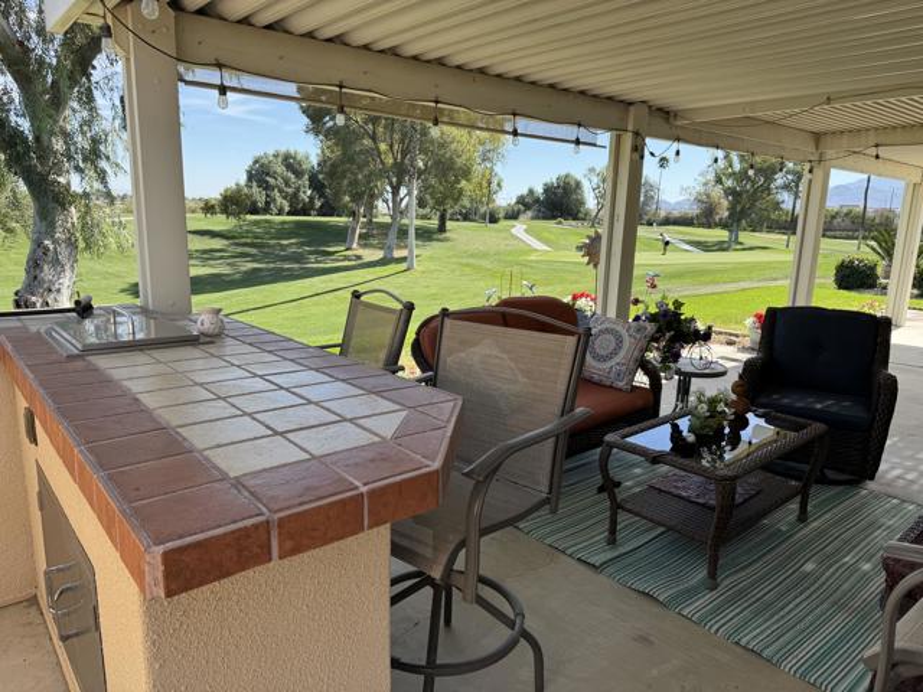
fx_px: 640
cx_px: 462
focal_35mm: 24
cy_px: 346
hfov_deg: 71.6
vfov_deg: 56.8
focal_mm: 6.76
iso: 80
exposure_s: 1/1395
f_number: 1.78
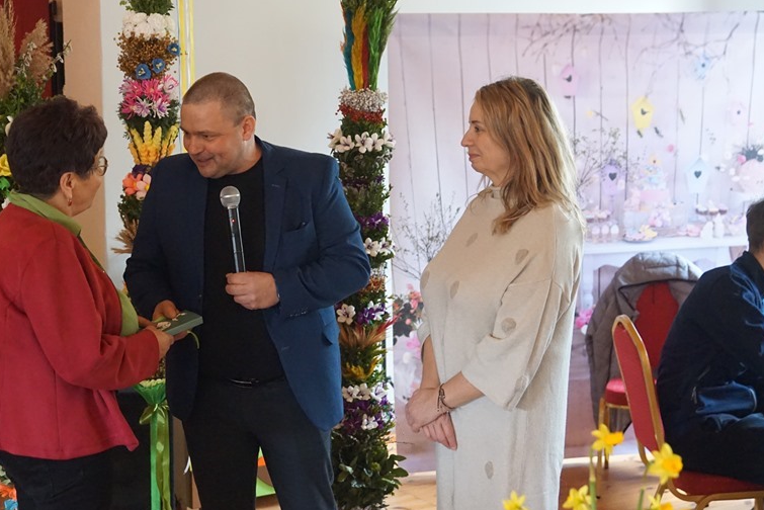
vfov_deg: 22.3
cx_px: 268
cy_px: 230
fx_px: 1295
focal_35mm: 61
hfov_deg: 32.7
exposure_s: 1/160
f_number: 3.2
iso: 3200
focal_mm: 30
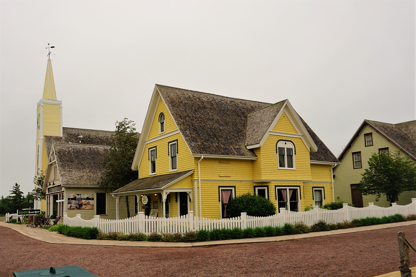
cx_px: 208
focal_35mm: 24
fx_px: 277
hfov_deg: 73.7
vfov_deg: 53.1
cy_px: 138
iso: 100
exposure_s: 1/100
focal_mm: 16
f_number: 9
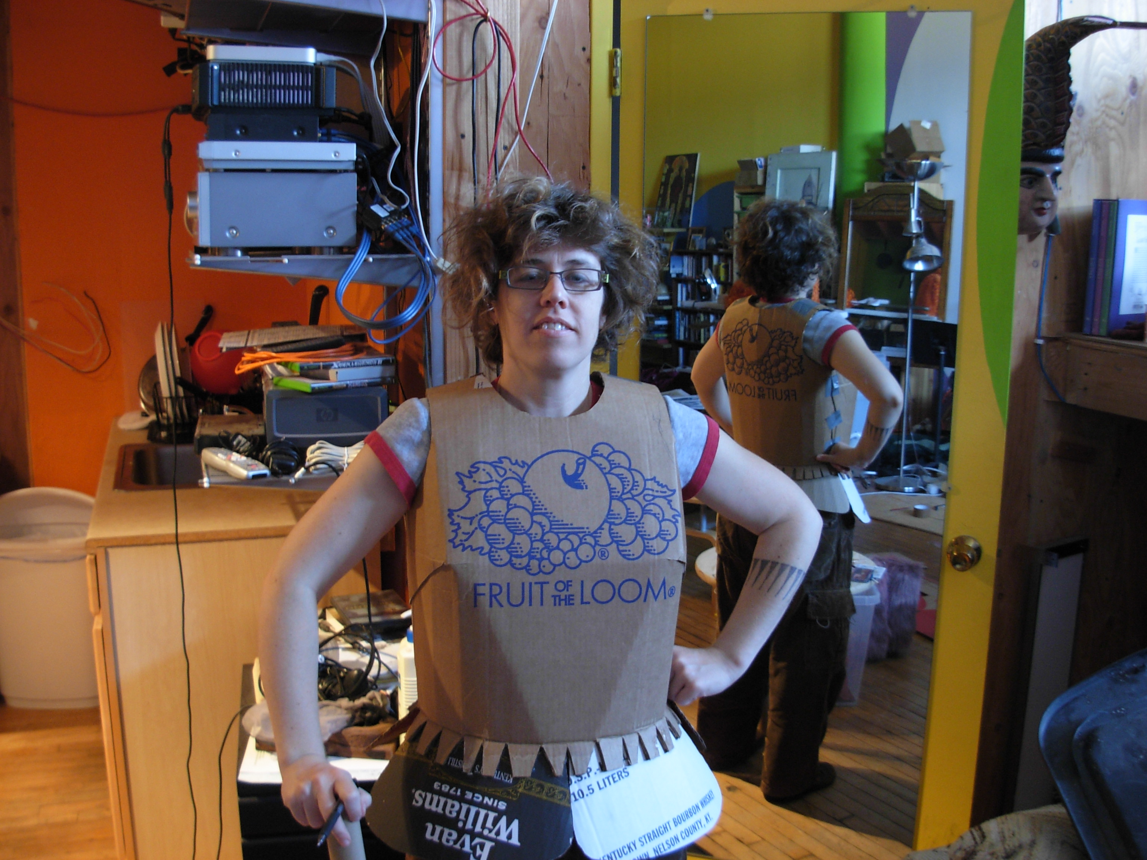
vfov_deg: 37.7
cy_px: 430
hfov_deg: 49.0
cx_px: 574
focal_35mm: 38
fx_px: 1259
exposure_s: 1/4
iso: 137
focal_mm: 6.3
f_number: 2.9
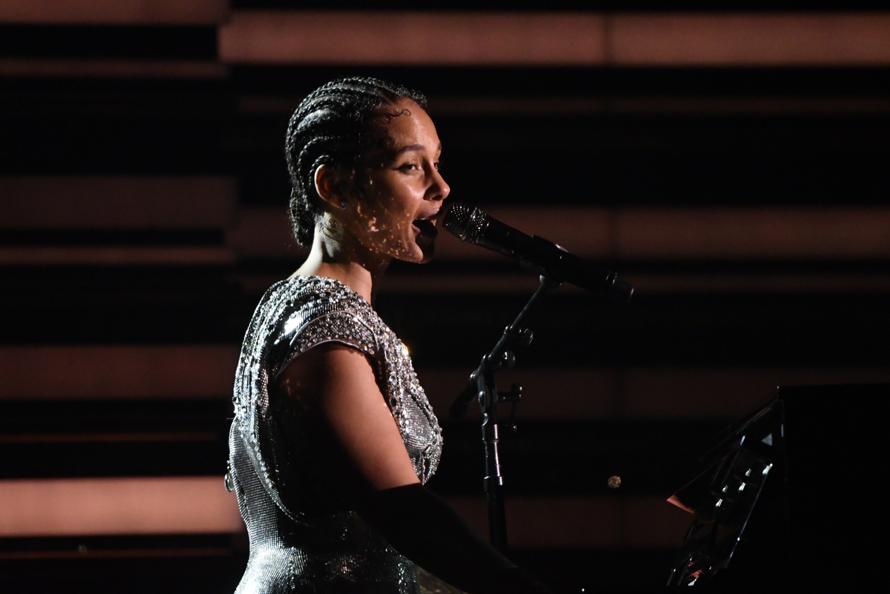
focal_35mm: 825
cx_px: 445
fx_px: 20395
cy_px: 297
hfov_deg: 2.5
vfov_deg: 1.7
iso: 6400
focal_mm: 550
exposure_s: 1/250
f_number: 5.6
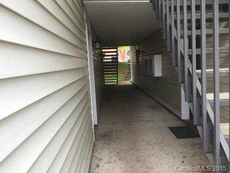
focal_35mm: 29
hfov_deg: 61.7
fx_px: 193
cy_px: 86
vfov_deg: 48.2
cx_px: 115
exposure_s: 1/30
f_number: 2.2
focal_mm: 4.15
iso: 32
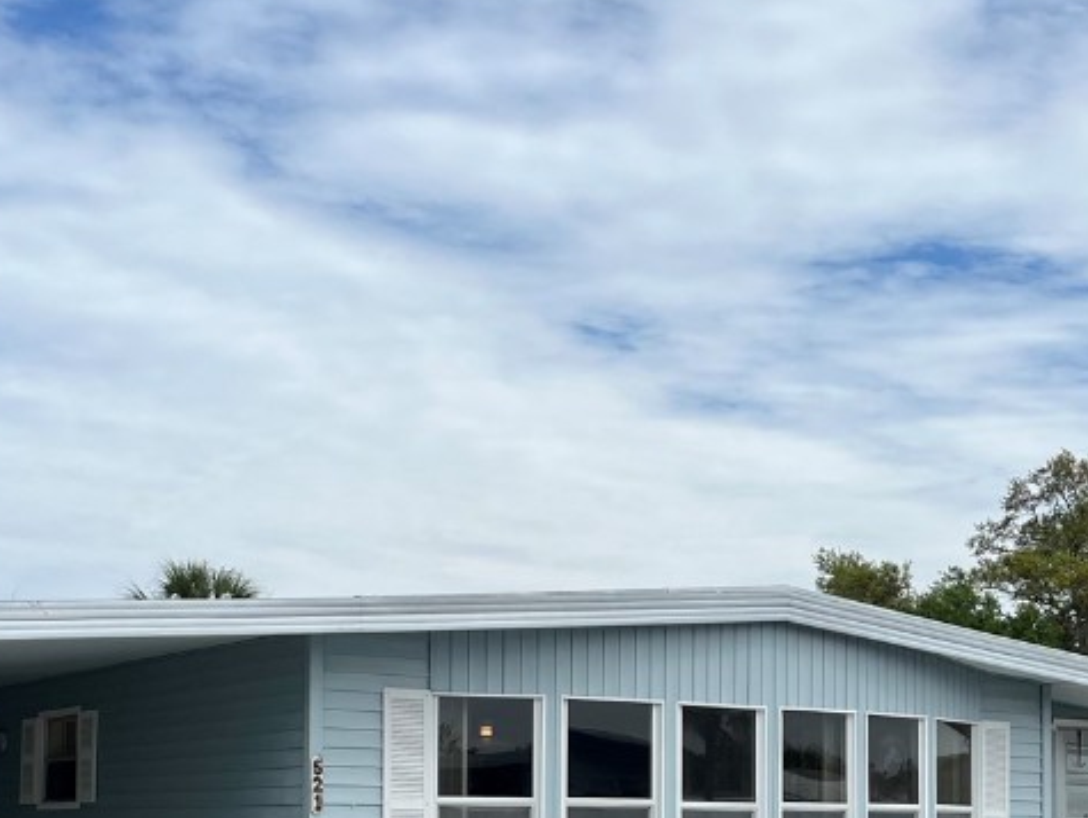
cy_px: 777
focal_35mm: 56
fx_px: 1761
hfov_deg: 34.2
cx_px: 442
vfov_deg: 25.1
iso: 50
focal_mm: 5.1
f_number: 1.6
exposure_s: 1/5848
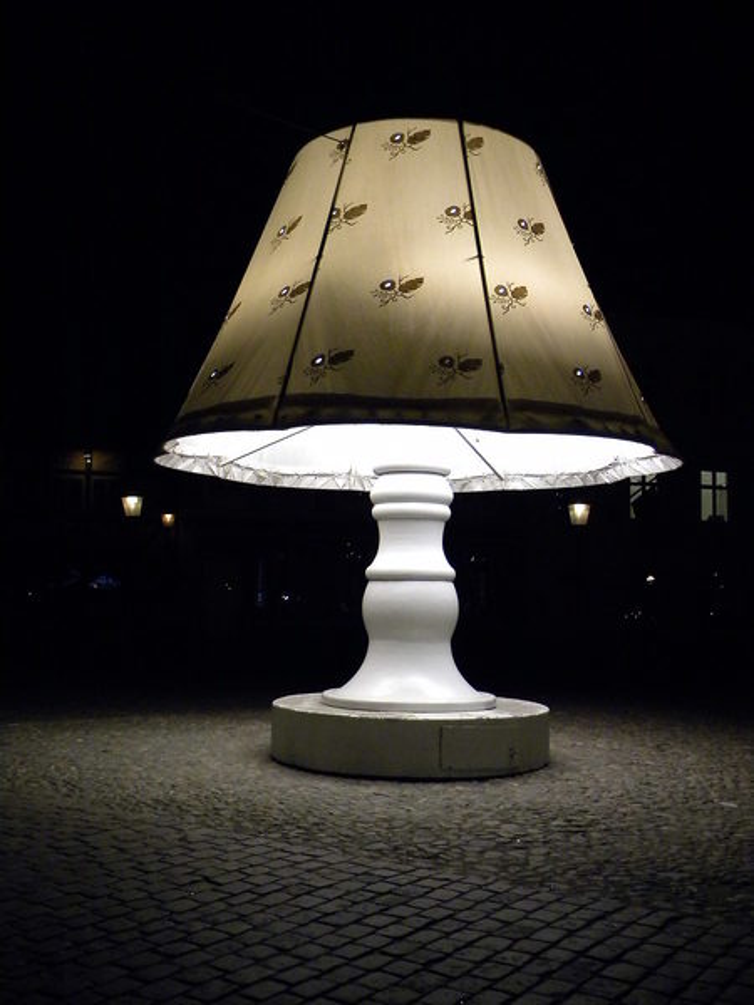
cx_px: 377
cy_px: 502
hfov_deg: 39.7
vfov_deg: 51.4
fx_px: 1046
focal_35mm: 36
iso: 465
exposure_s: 1/142
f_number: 3.7
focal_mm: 6.4
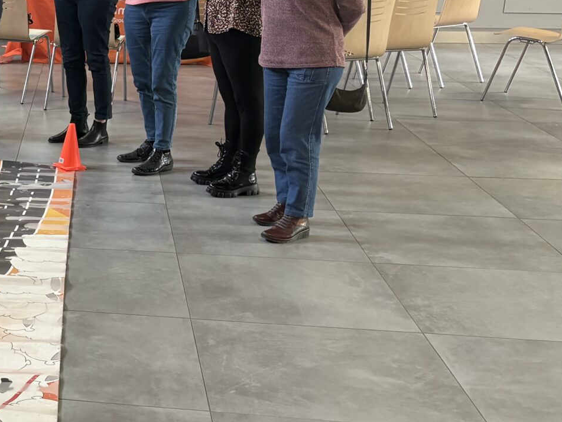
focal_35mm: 70
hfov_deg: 24.1
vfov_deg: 21.0
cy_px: 214
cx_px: -186
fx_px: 1136
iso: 160
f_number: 1.6
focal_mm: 5.96
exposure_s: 1/60
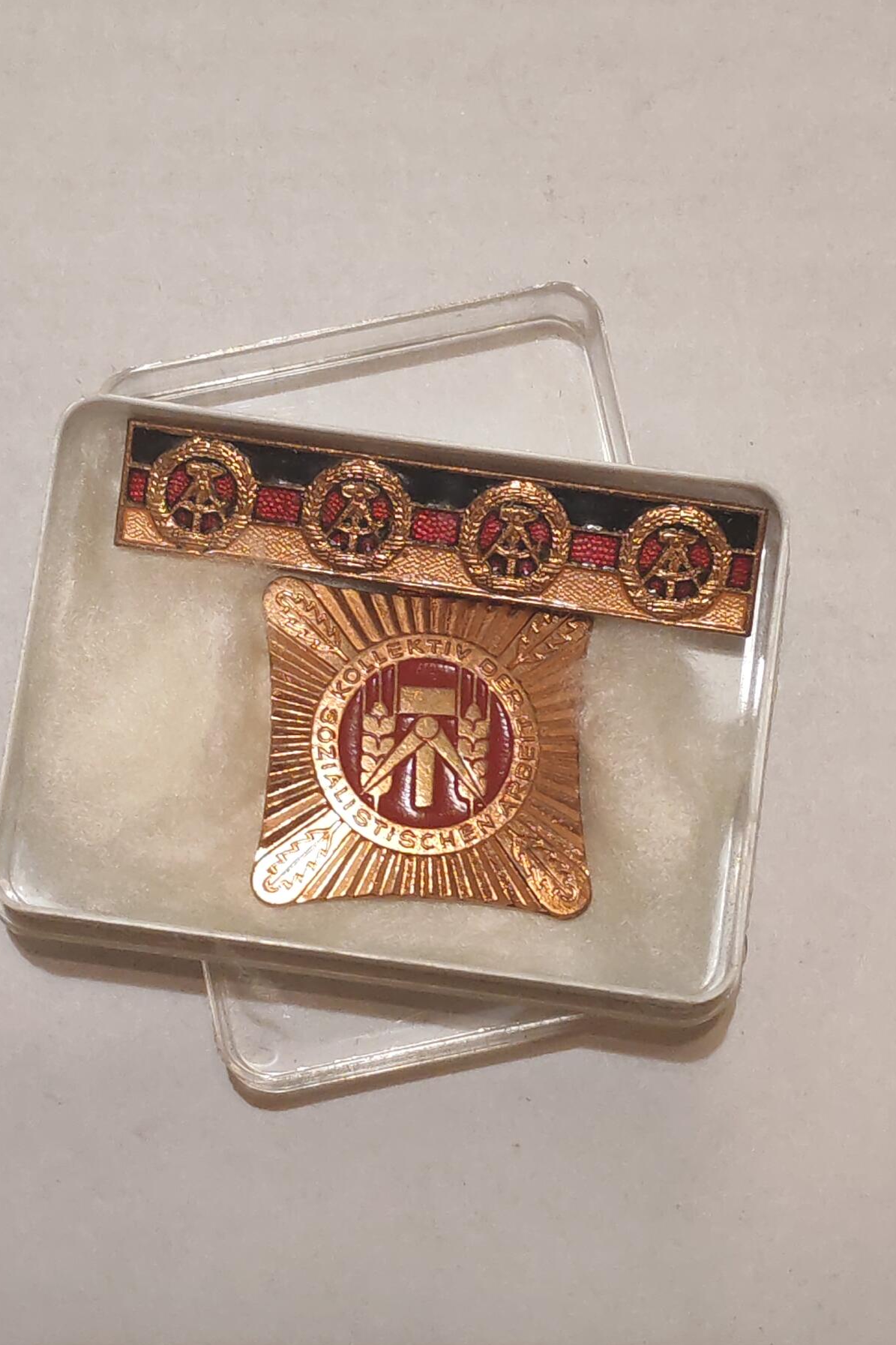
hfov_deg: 19.2
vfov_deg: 28.5
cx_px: 393
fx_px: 2651
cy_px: 673
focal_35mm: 71
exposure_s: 1/25
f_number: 1.95
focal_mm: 5.52
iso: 500
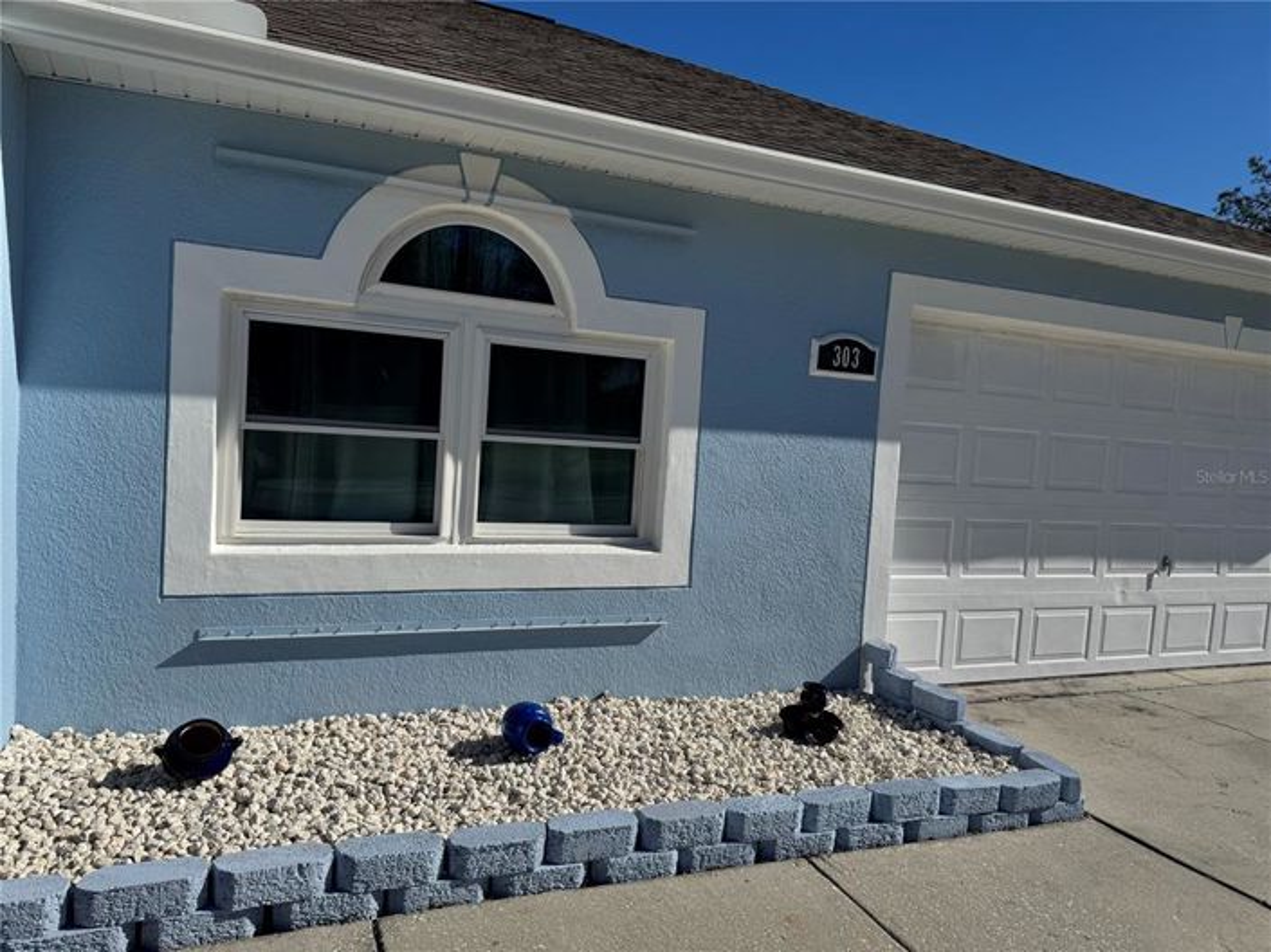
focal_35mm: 24
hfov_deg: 71.6
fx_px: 881
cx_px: 636
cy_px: 476
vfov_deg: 56.8
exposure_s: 1/12346
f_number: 1.78
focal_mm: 6.76
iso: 80
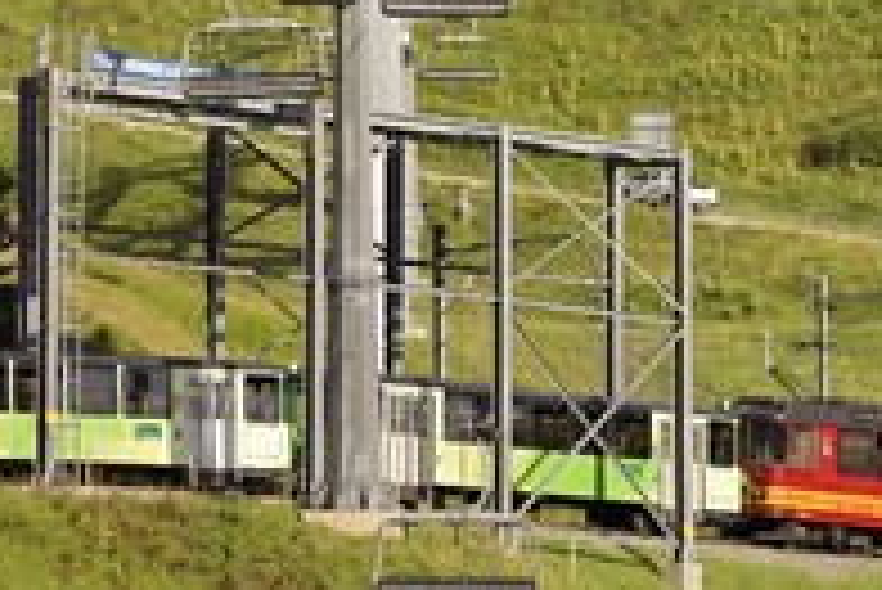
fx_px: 8385
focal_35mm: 342
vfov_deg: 4.0
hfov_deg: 6.0
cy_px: 41
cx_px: 486
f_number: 7.1
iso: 200
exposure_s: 1/400
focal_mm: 160
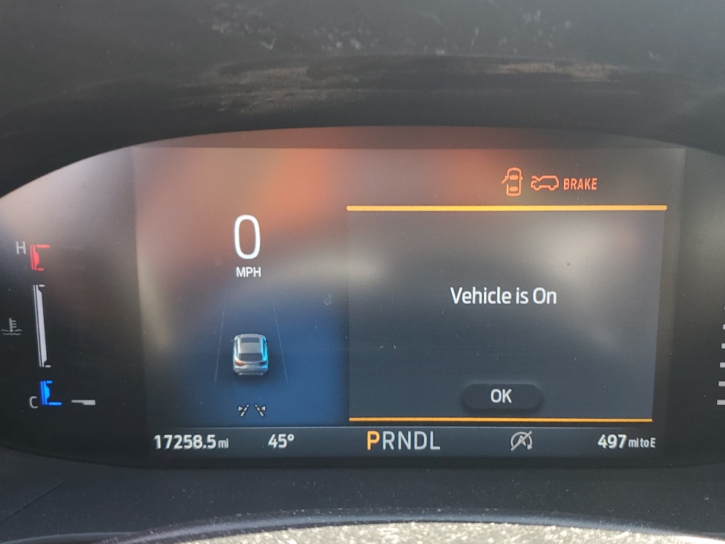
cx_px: 400
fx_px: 880
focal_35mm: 42
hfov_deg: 44.7
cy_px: 268
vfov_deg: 34.4
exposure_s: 1/60.2
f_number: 1.5
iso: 50
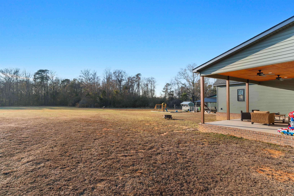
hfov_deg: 93.3
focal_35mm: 17
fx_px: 139
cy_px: 98
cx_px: 147
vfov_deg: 70.4
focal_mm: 11.5
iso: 100
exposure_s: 1/250
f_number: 8
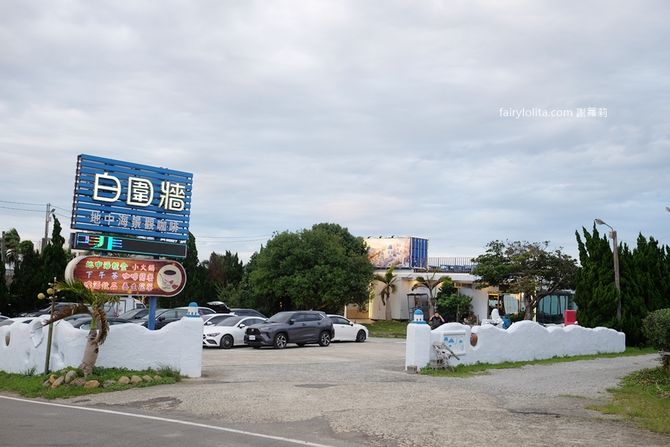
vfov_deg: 37.9
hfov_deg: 54.4
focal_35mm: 35
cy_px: 224
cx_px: 335
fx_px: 651
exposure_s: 1/210
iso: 400
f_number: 2.8
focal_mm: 23
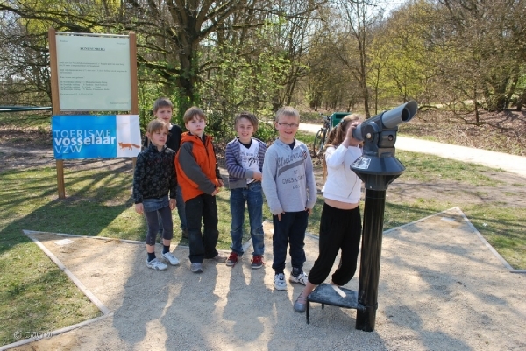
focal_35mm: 30
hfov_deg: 61.9
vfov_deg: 43.7
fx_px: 439
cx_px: 263
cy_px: 176
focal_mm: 20
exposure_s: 1/160
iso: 100
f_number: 6.3
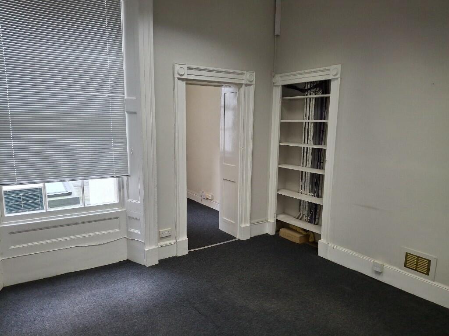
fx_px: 324
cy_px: 168
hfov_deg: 69.4
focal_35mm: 25
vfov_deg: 54.9
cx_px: 224
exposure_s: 1/100
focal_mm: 4.69
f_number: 1.8
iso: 200
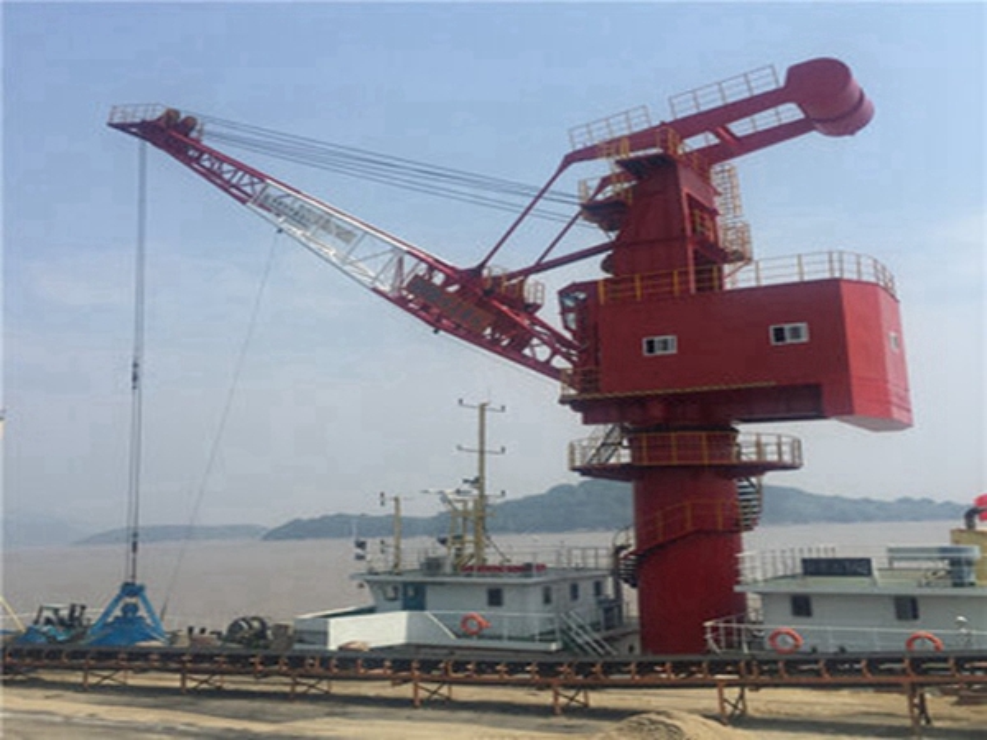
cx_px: 494
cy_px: 370
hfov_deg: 61.7
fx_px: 827
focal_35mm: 29
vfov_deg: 48.2
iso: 32
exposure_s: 1/3049
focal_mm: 4.15
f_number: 2.2
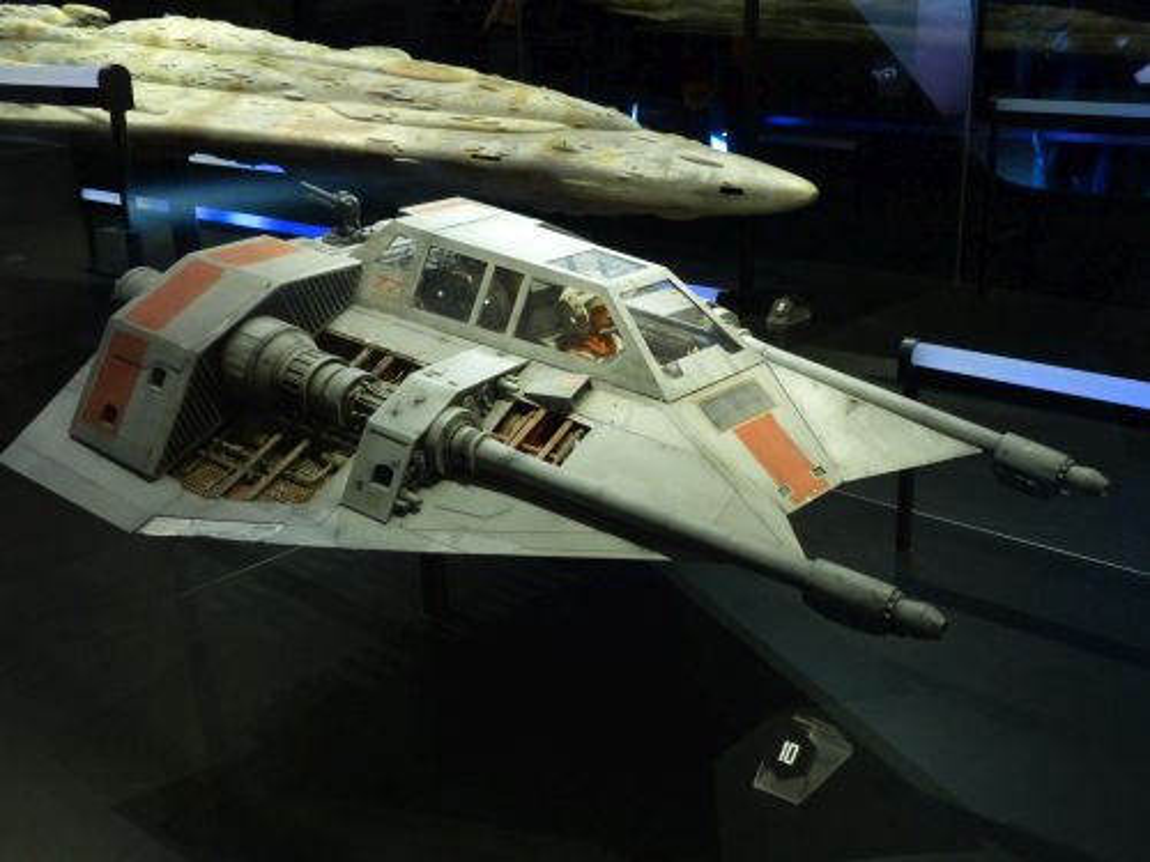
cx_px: 575
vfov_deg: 38.7
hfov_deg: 50.1
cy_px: 431
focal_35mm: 37
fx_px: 1229
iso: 400
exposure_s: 1/8
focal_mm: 6.6
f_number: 2.8
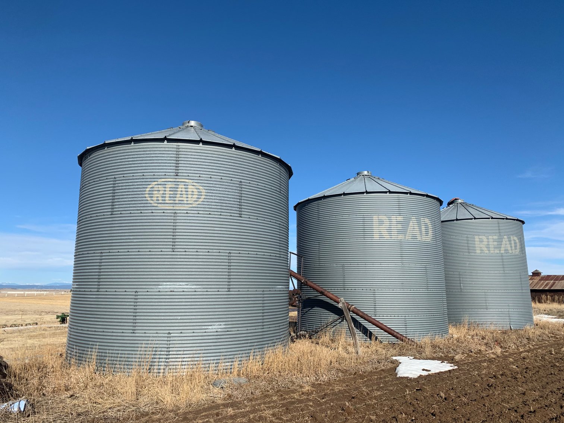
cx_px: 282
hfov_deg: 67.3
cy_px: 212
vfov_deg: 53.1
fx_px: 424
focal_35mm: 26
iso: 25
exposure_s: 1/2545
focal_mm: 4.25
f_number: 1.8
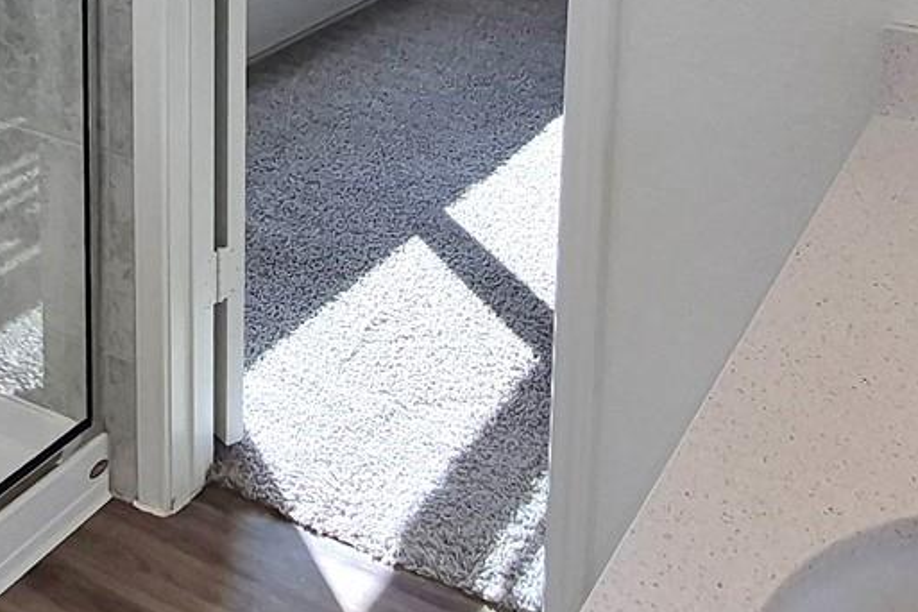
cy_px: -242
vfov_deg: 21.8
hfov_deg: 36.1
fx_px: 1377
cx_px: 236
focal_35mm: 54
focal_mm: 1.74
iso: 40
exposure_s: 1/270
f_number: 2.2
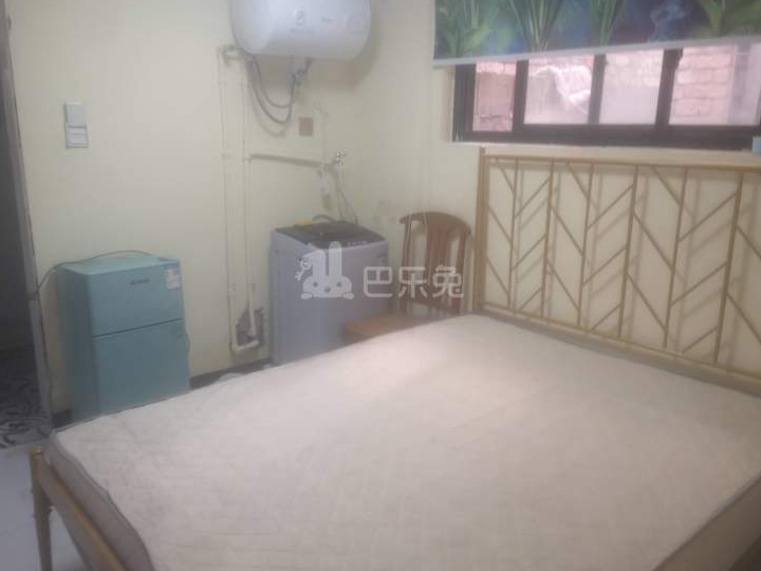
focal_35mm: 30
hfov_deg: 60.0
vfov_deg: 46.8
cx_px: 379
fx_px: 660
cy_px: 271
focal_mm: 3.95
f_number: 1.8
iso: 160
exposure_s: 1/33.3
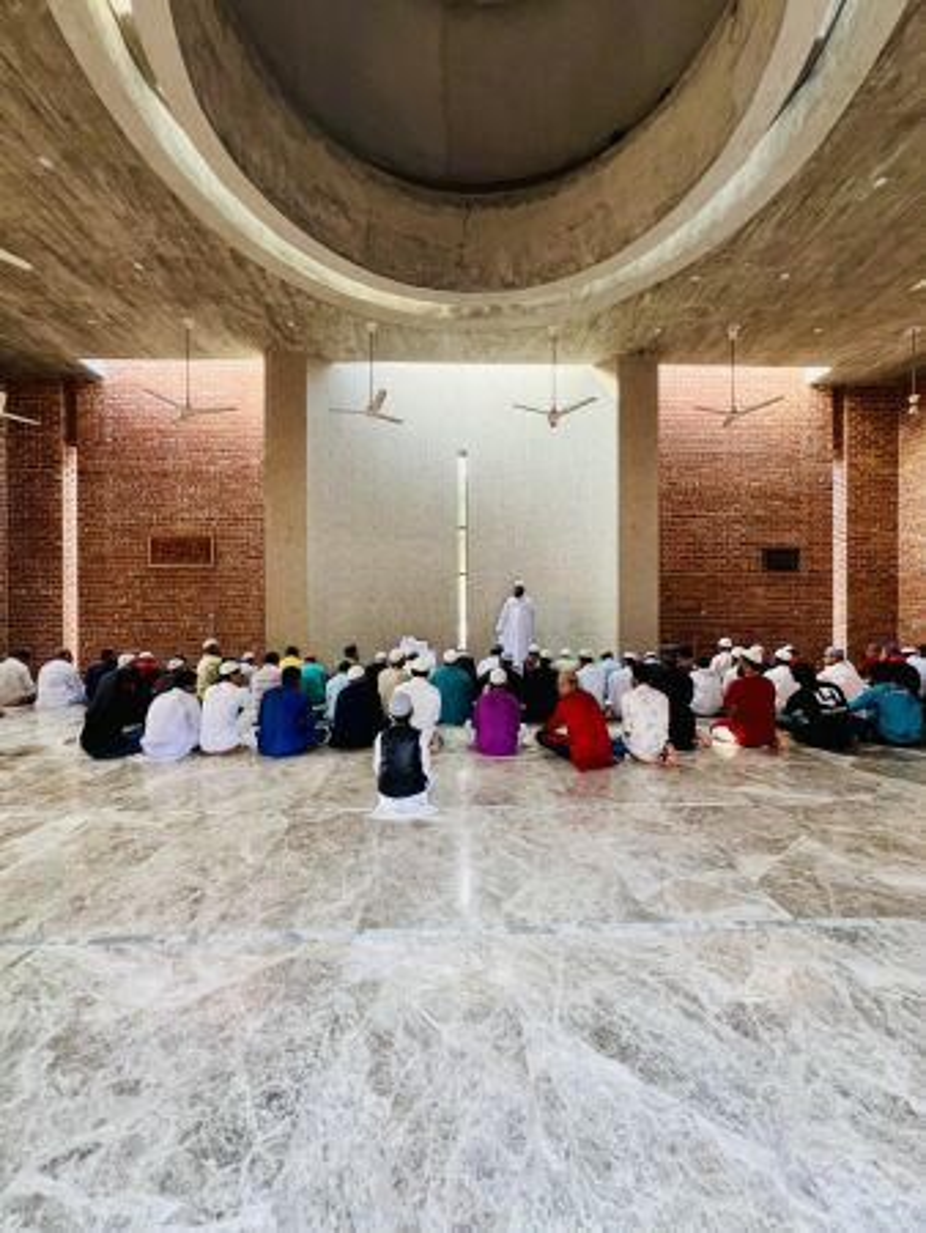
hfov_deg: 90.0
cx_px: 463
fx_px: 463
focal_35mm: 13
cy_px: 616
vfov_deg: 106.2
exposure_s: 1/99
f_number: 1.8
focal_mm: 1.57
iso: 125
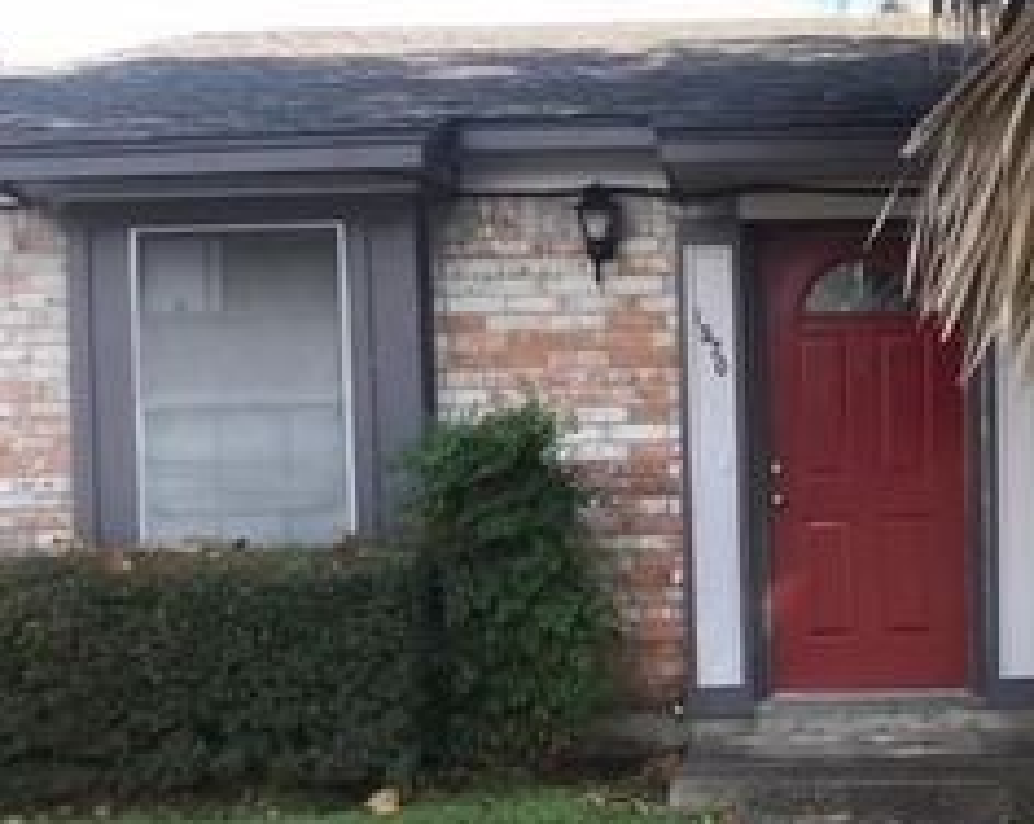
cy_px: 572
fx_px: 1772
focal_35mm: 58
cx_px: 797
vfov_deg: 26.0
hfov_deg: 31.8
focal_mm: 3.99
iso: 20
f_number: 1.8
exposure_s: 1/392
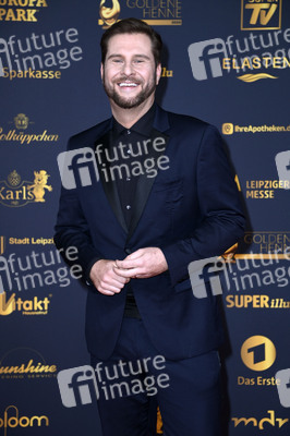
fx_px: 1210
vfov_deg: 20.4
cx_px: 145
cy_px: 218
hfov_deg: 13.7
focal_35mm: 100
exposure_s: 1/250
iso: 640
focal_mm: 100
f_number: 5.6
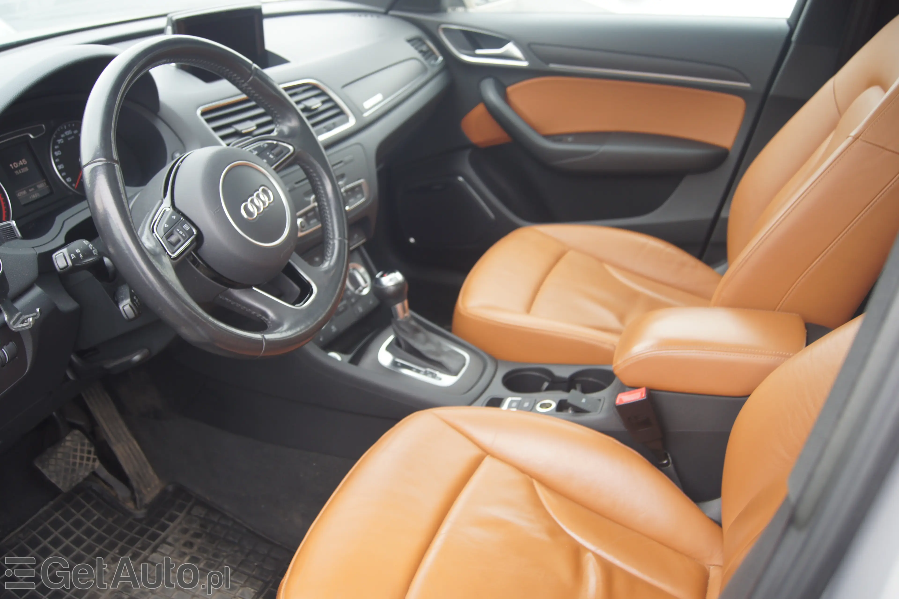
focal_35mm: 33
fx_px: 824
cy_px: 300
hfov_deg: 57.2
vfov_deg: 39.9
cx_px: 450
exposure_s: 1/40
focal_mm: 22
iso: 160
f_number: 4
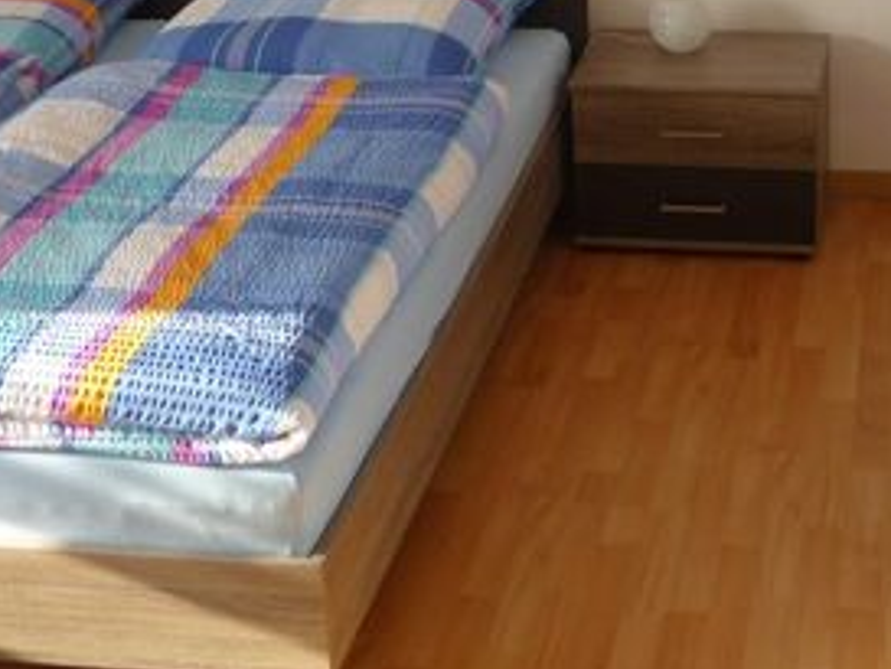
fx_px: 1828
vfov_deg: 20.3
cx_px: 583
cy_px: 46
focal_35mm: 71
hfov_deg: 27.2
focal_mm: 5.5
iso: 80
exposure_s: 1/60
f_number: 2.8
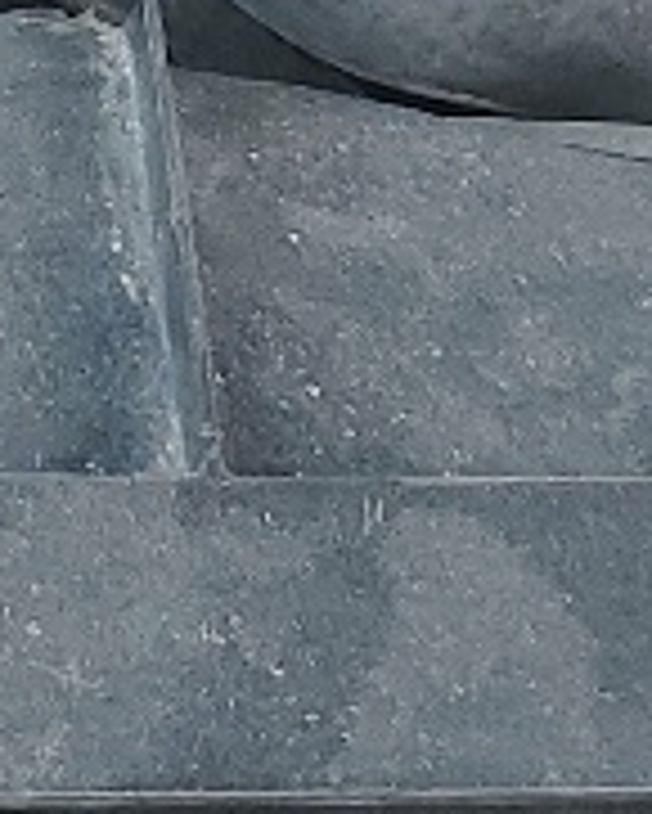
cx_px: -553
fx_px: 5399
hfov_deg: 6.7
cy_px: -967
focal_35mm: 224
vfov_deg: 8.1
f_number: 1.5
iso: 50
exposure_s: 1/556
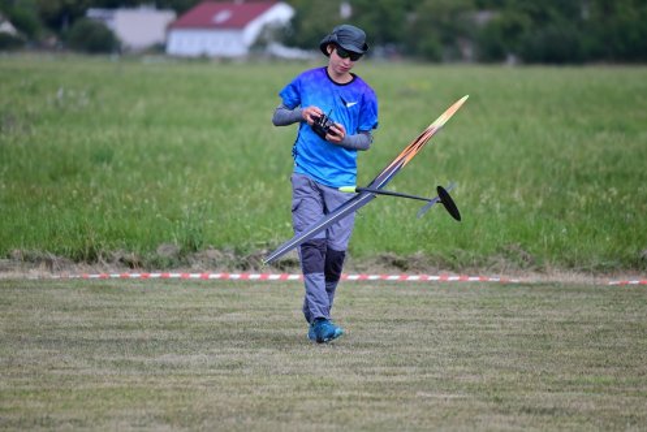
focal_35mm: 400
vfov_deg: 3.4
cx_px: 324
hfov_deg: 5.2
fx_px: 7193
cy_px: 216
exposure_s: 1/2500
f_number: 6.3
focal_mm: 400
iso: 800
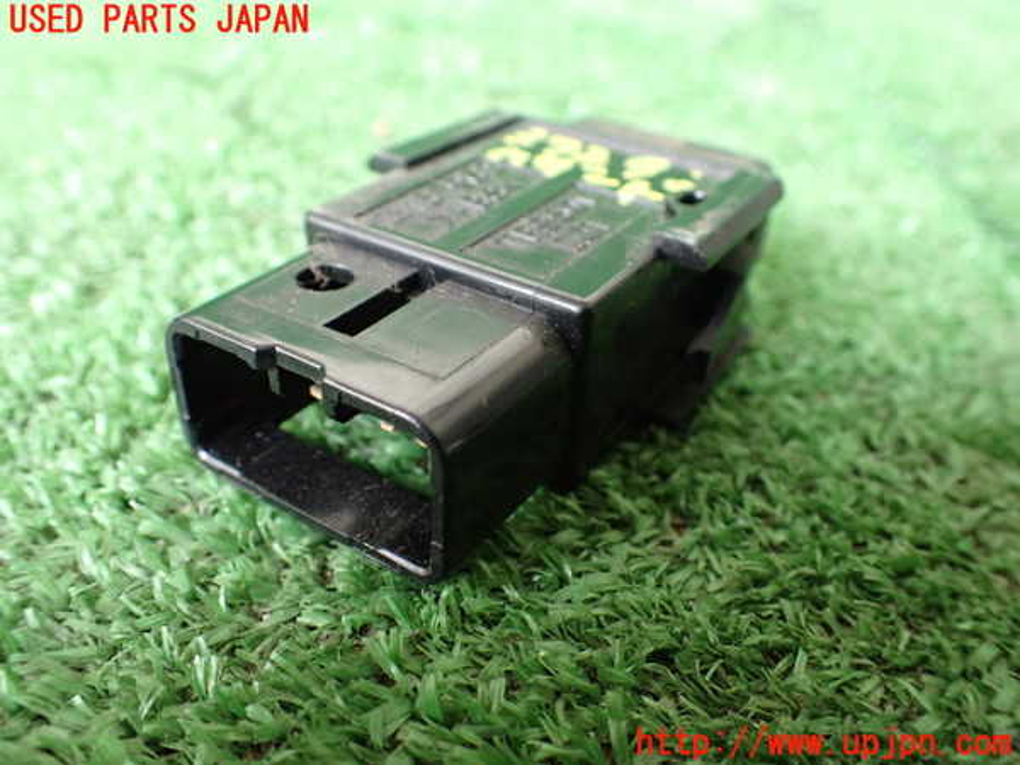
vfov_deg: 46.8
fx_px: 884
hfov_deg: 60.0
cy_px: 382
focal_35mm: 30
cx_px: 510
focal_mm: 5.4
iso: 800
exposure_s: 1/100
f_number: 2.3
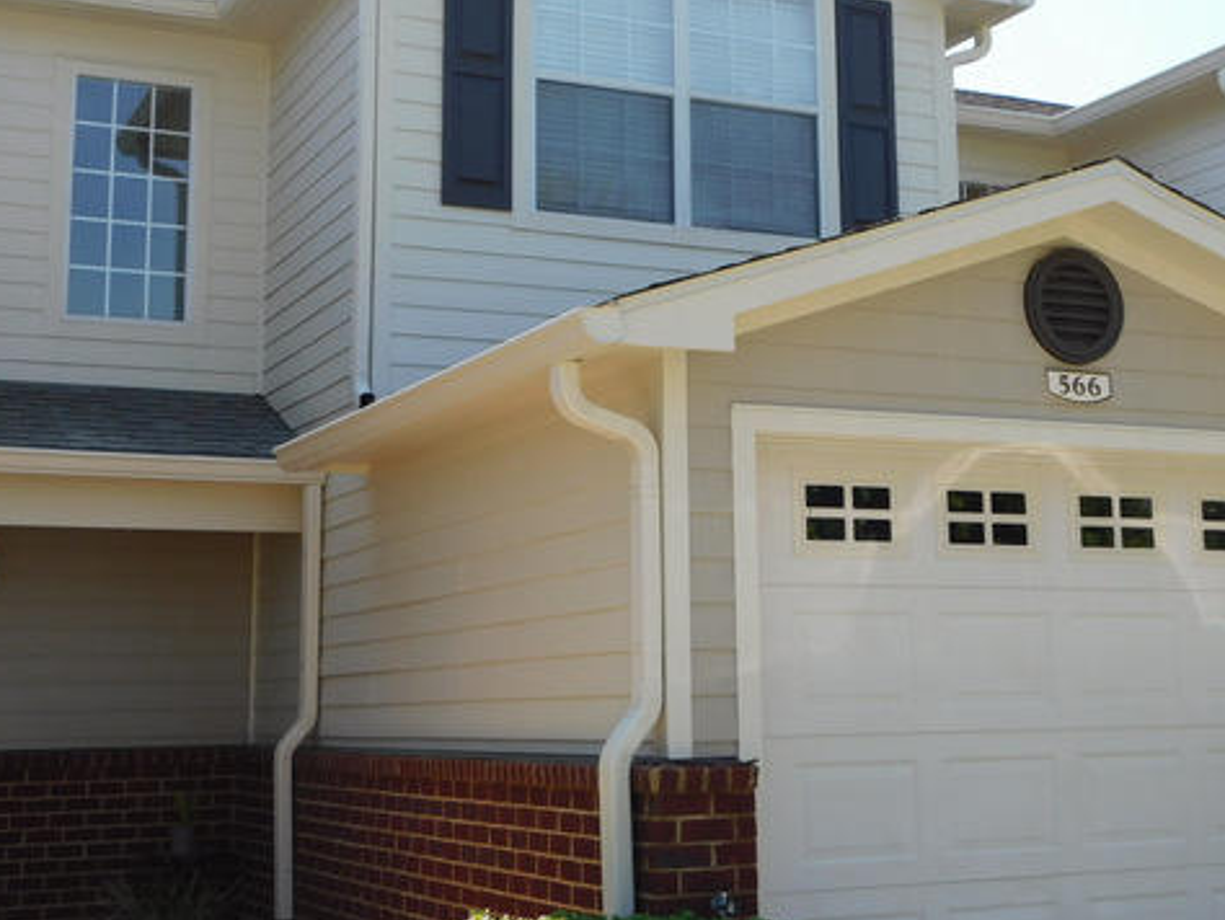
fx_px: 1912
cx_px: 711
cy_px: 326
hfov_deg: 35.4
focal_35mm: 54
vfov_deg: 26.9
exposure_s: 1/640
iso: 125
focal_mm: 7.1
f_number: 3.6
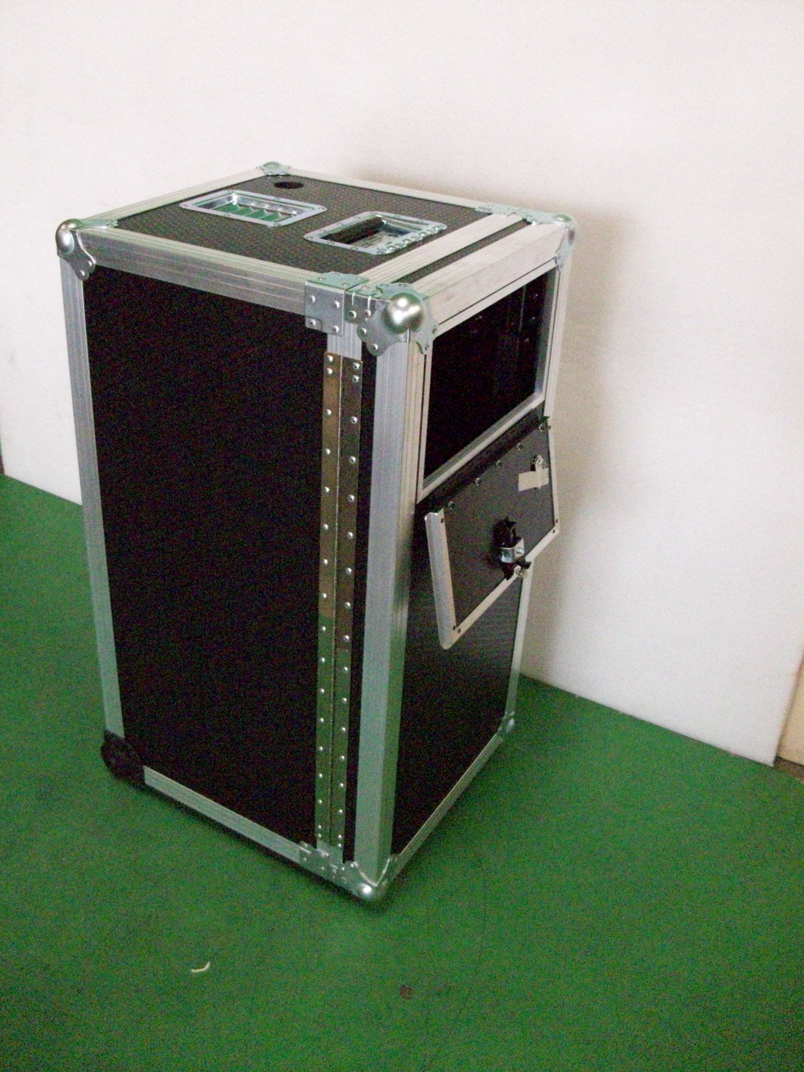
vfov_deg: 54.0
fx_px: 1053
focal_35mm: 34
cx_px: 402
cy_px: 536
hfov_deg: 41.8
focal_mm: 5.7
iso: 800
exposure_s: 1/128
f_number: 2.8
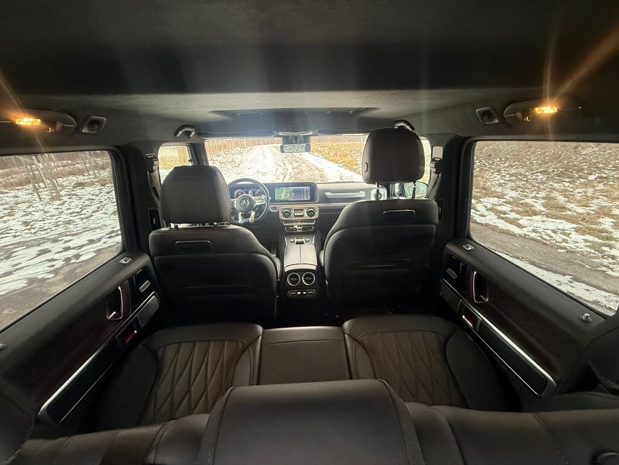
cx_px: 310
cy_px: 232
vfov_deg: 85.7
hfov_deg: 102.1
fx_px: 250
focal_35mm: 14
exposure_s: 1/102
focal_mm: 2.22
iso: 320
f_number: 2.2
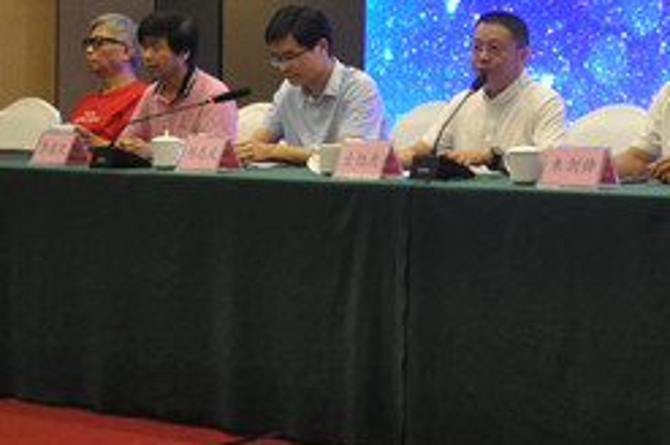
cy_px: 41
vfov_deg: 14.8
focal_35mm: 91
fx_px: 1695
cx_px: 770
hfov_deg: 21.0
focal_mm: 25
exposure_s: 1/45
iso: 1600
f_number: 4
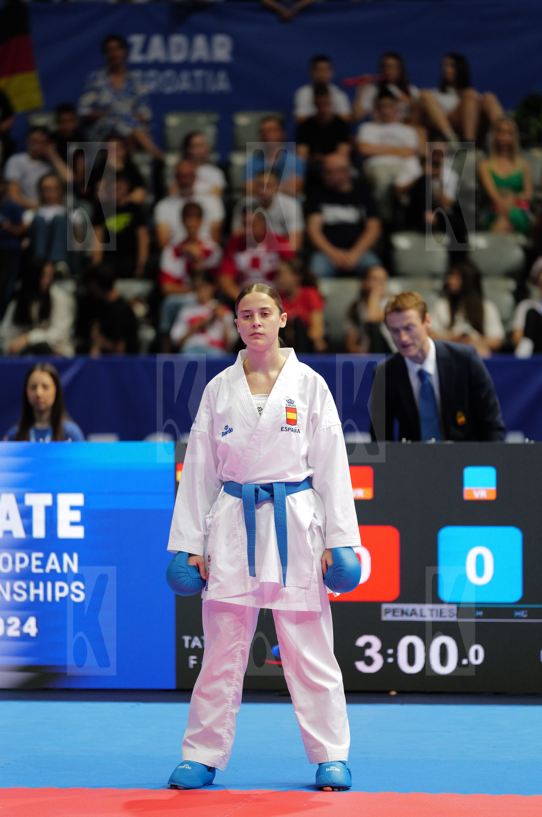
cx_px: 271
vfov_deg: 10.8
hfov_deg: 7.2
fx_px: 4306
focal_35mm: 190
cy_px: 408
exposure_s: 1/1000
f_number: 2.8
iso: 3200
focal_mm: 190
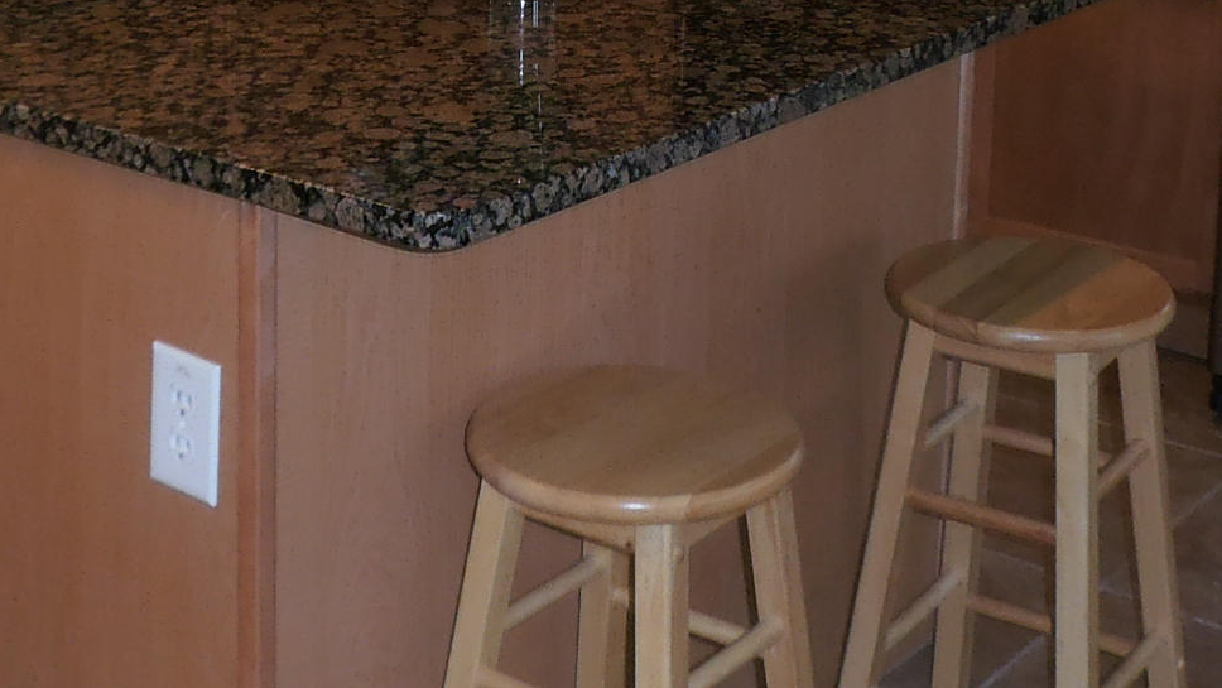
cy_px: -186
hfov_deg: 29.3
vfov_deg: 16.0
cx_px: 579
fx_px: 2333
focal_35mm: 72
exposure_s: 1/30
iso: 125
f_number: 3
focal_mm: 4.2
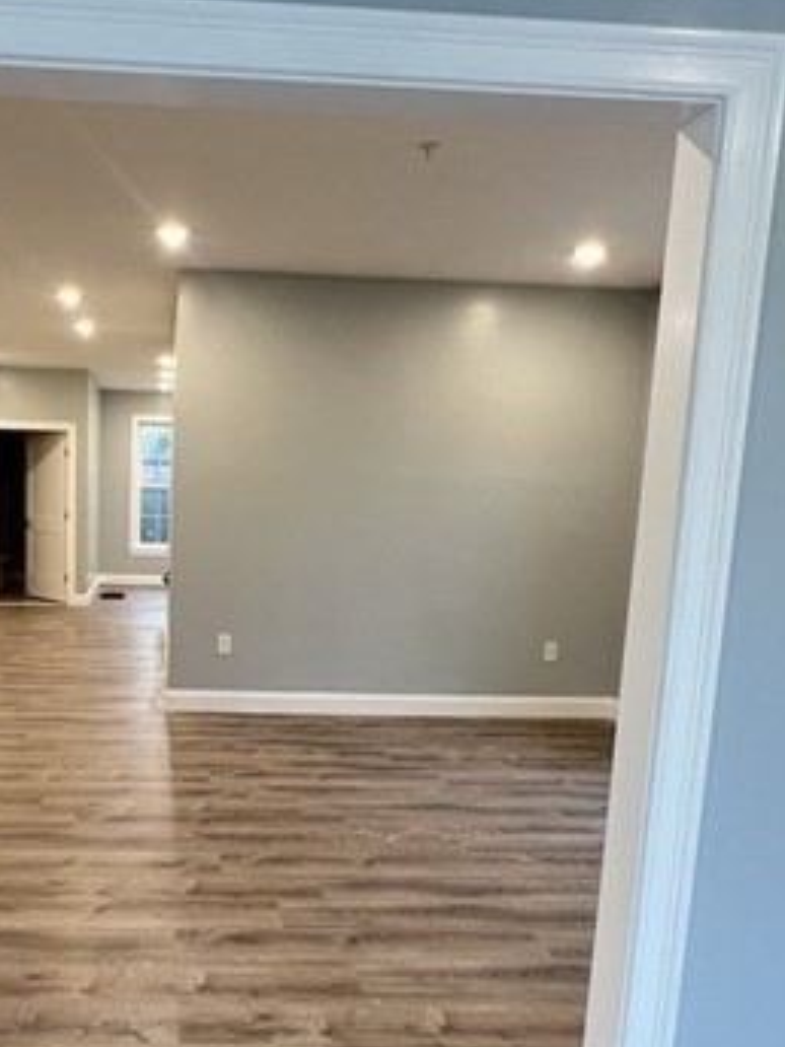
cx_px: 210
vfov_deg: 61.1
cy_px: 636
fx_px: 877
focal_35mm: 29
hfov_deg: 46.7
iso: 250
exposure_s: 1/60
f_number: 1.8
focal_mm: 1.57
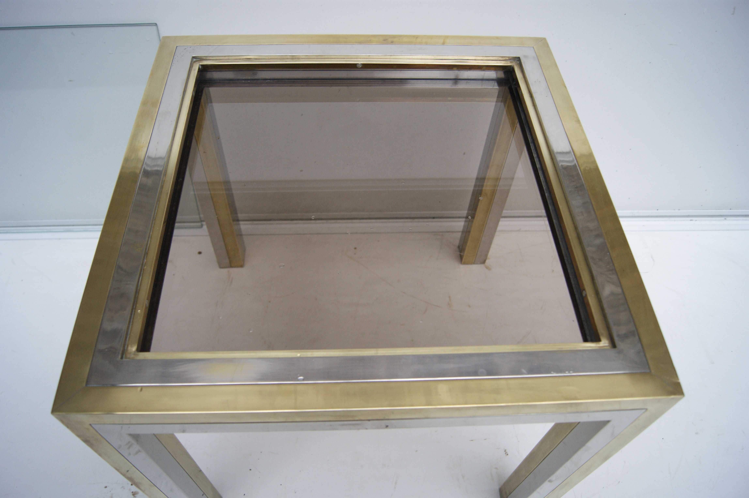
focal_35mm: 45
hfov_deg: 43.6
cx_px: 374
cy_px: 249
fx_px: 936
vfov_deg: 29.8
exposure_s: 1/60
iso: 400
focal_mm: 30
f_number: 4.5
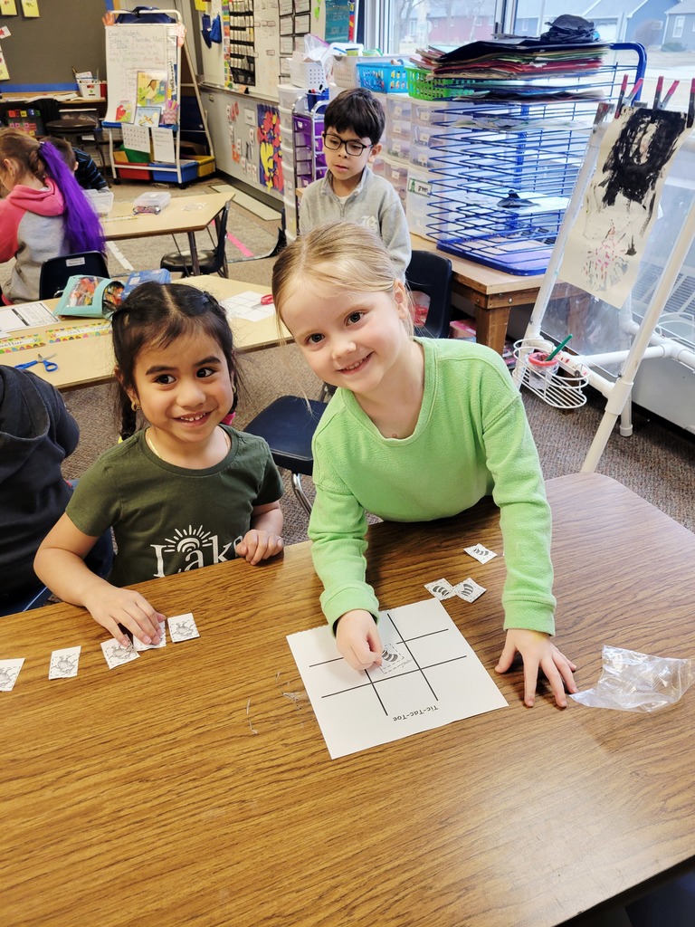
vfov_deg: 67.3
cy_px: 464
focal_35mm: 26
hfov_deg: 53.1
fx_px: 696
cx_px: 348
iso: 160
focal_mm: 5.4
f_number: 1.8
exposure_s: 1/120
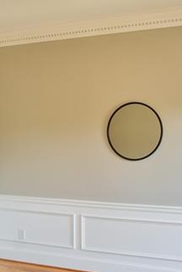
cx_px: 122
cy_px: 153
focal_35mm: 51
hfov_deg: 26.3
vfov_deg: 38.8
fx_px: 387
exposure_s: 1/30
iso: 250
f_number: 5.6
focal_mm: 16
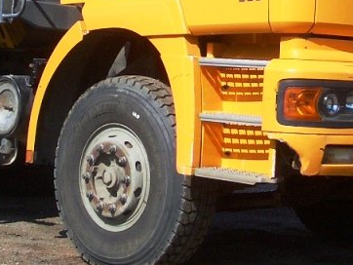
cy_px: -26
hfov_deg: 19.8
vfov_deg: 14.6
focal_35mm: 99
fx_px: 1010
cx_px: 132
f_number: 4.3
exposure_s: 1/500
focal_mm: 5.8
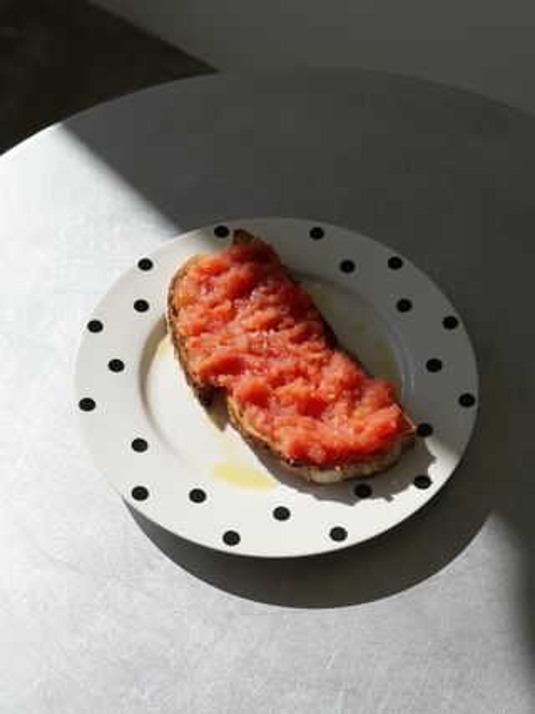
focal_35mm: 47
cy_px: 357
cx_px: 268
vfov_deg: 40.4
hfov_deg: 30.9
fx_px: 969
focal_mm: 21.1
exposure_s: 1/800
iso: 200
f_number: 5.6
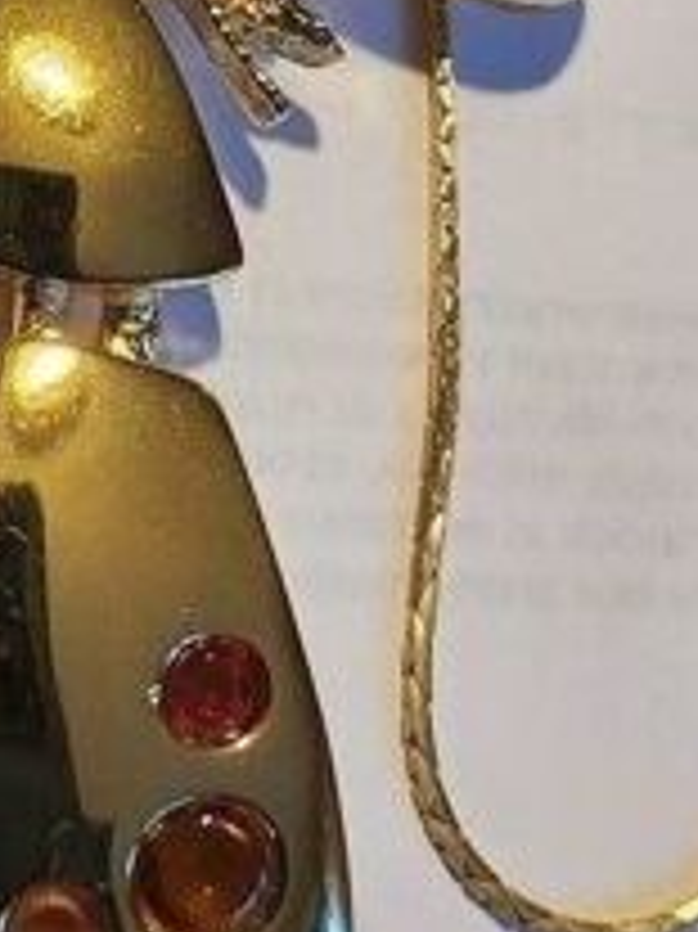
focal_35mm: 71
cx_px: 207
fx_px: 1911
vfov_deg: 26.1
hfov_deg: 20.6
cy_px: 18
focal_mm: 5.4
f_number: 1.8
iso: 320
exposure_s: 1/100
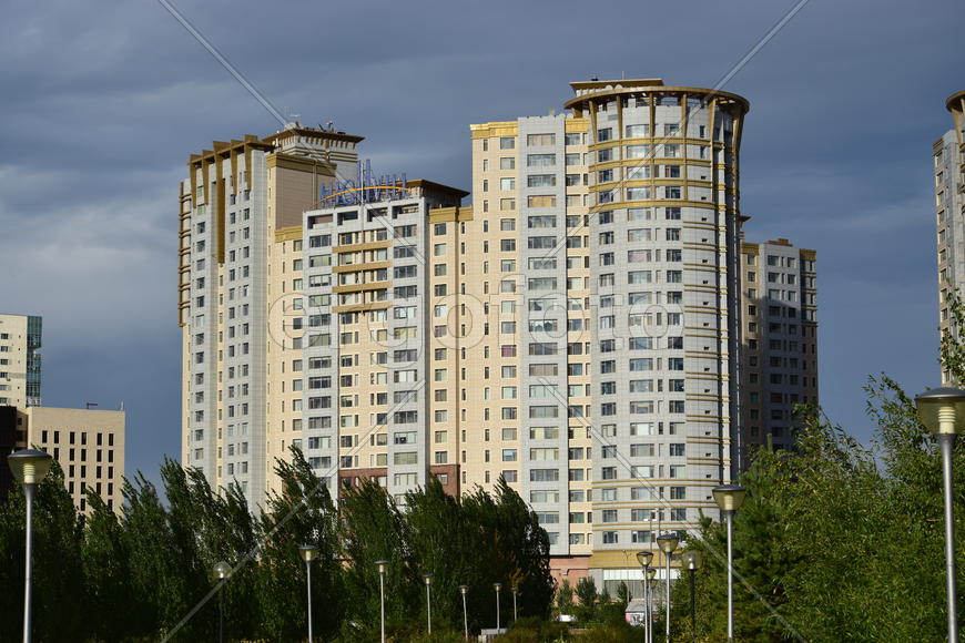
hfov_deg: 24.6
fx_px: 2211
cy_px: 322
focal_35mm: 82
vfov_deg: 16.6
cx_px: 482
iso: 100
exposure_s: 1/500
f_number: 8
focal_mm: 55
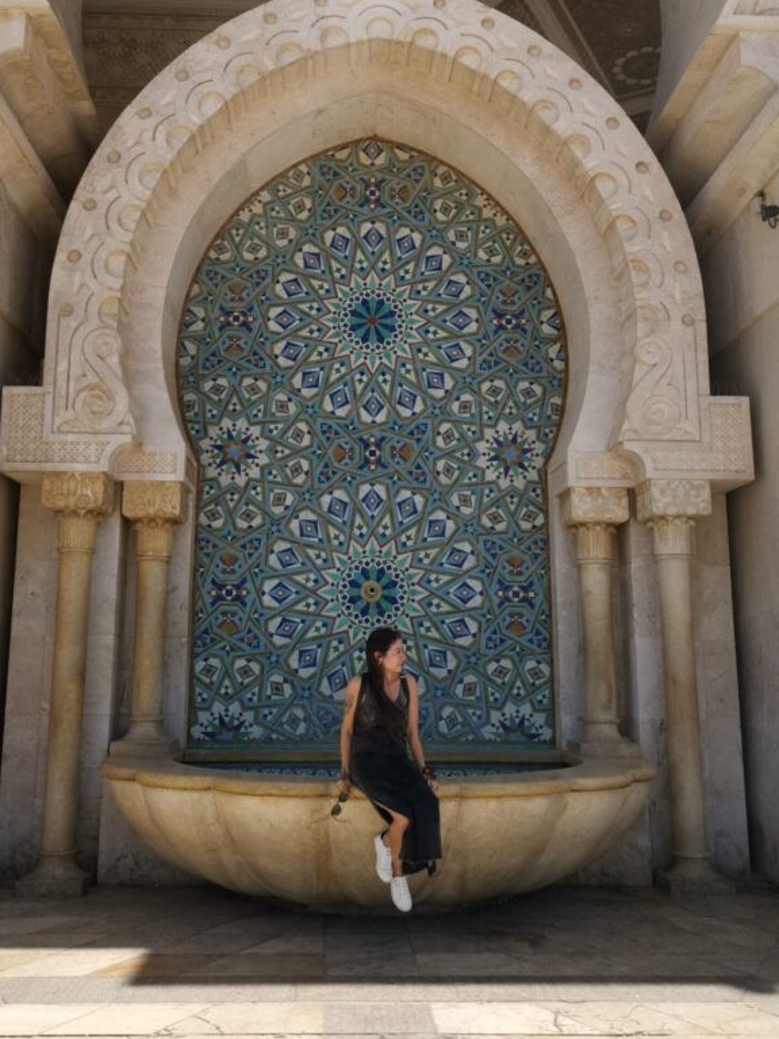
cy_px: 460
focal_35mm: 36
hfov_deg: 39.6
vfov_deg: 51.2
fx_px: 1080
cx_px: 357
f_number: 1.8
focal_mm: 5.58
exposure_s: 1/1949
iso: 50
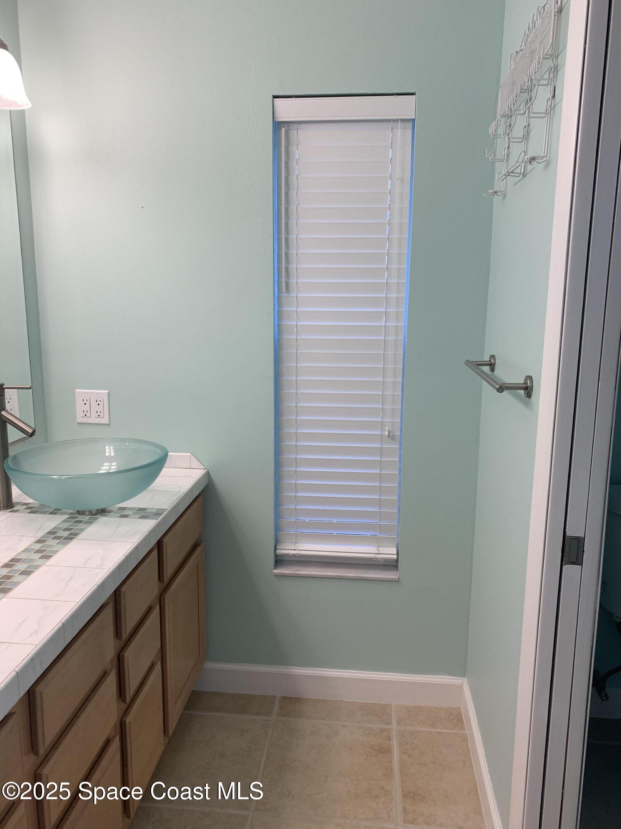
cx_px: 310
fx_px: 622
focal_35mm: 26
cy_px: 414
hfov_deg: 53.1
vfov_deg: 67.3
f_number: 1.8
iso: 50
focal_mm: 4.25
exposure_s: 1/120
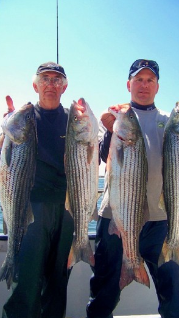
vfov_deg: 50.5
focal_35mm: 40
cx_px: 89
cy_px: 160
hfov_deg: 29.7
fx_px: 338
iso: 64
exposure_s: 1/500
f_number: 2.8
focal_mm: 5.85
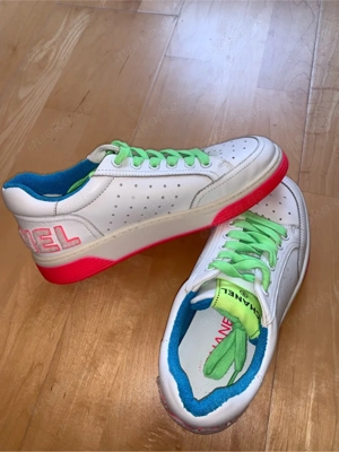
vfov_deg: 67.3
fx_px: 339
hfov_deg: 53.1
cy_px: 226
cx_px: 170
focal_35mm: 26
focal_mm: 4.25
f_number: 1.8
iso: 25
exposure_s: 1/140
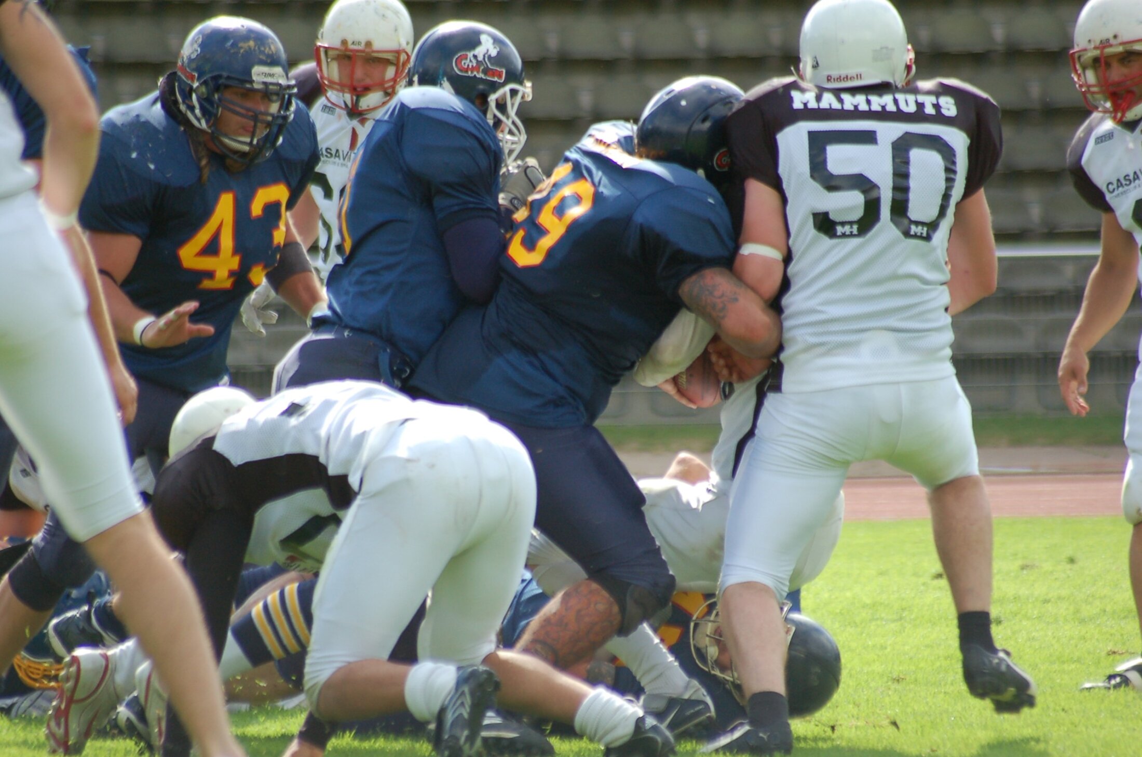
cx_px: 571
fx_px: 14248
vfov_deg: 3.0
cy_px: 378
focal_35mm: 450
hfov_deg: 4.6
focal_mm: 300
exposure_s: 1/640
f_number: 5.6
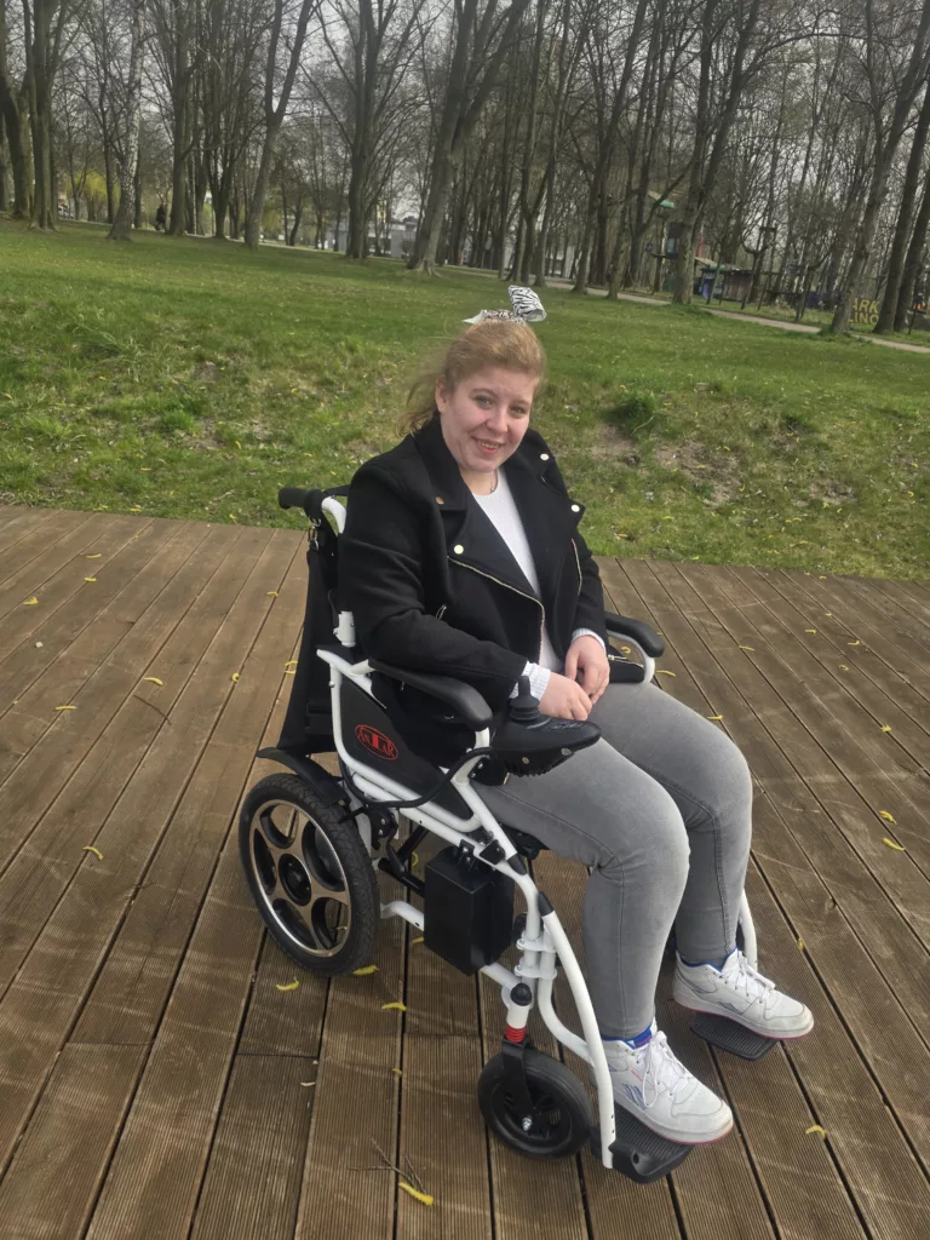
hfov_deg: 58.9
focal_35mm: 23
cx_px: 465
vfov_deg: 73.9
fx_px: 824
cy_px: 620
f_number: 1.7
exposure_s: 1/431
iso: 12
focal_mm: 6.3
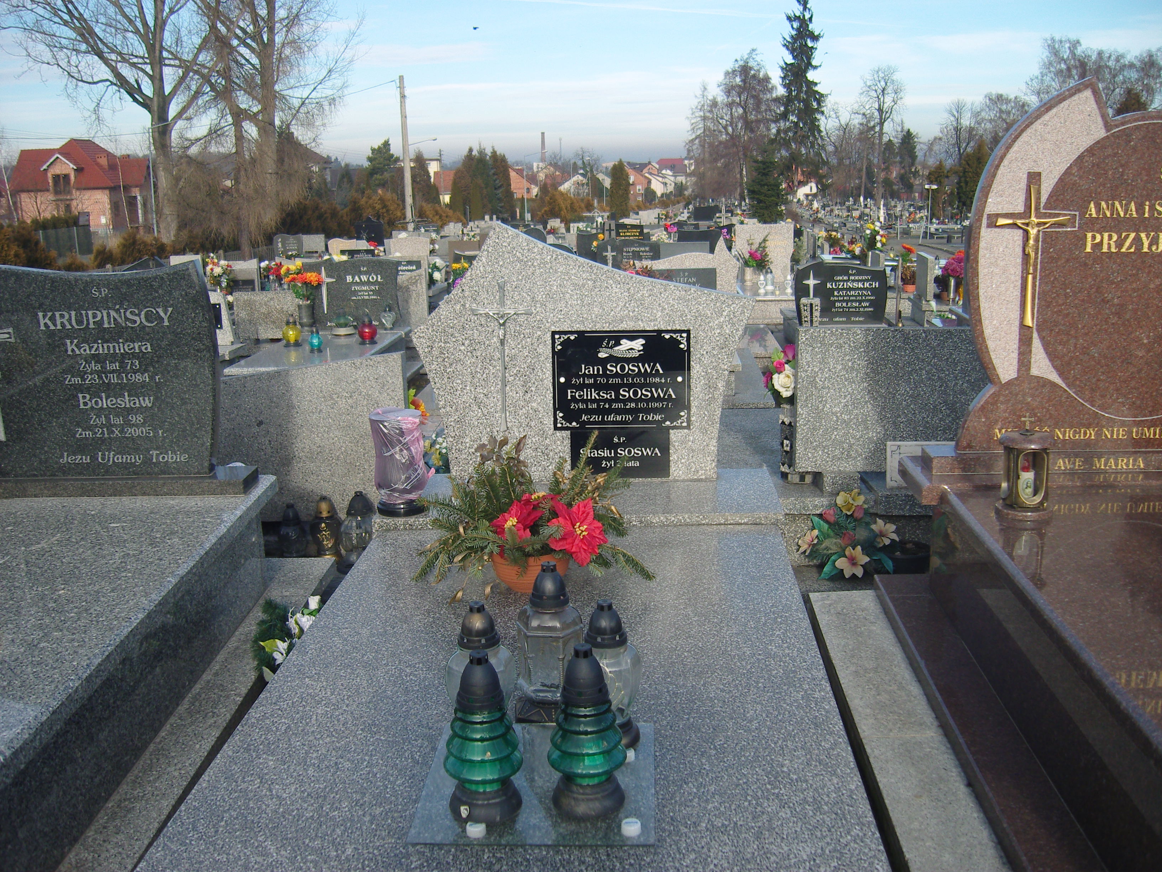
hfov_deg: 54.0
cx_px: 581
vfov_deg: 41.8
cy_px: 436
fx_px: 1141
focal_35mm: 34
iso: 100
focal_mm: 7.3
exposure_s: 1/125
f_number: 7
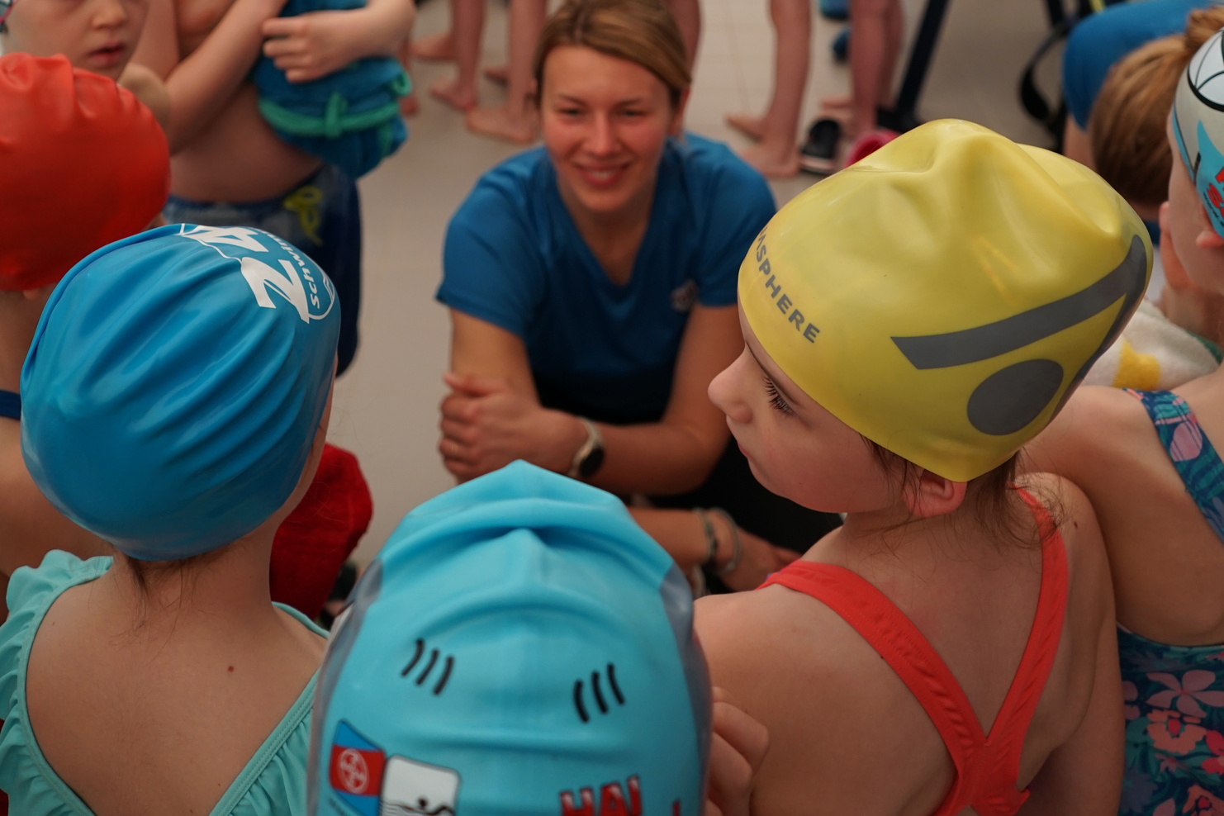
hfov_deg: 65.5
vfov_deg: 46.4
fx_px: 952
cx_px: 612
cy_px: 408
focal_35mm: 28
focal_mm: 28
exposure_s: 1/160
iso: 400
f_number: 4
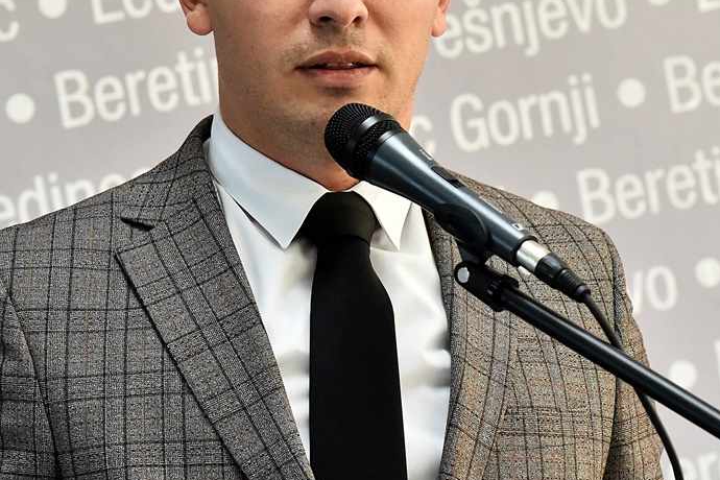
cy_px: 94
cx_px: 342
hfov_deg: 5.9
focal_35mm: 348
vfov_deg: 3.9
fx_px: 6959
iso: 6400
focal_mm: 200
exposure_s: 1/400
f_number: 6.3
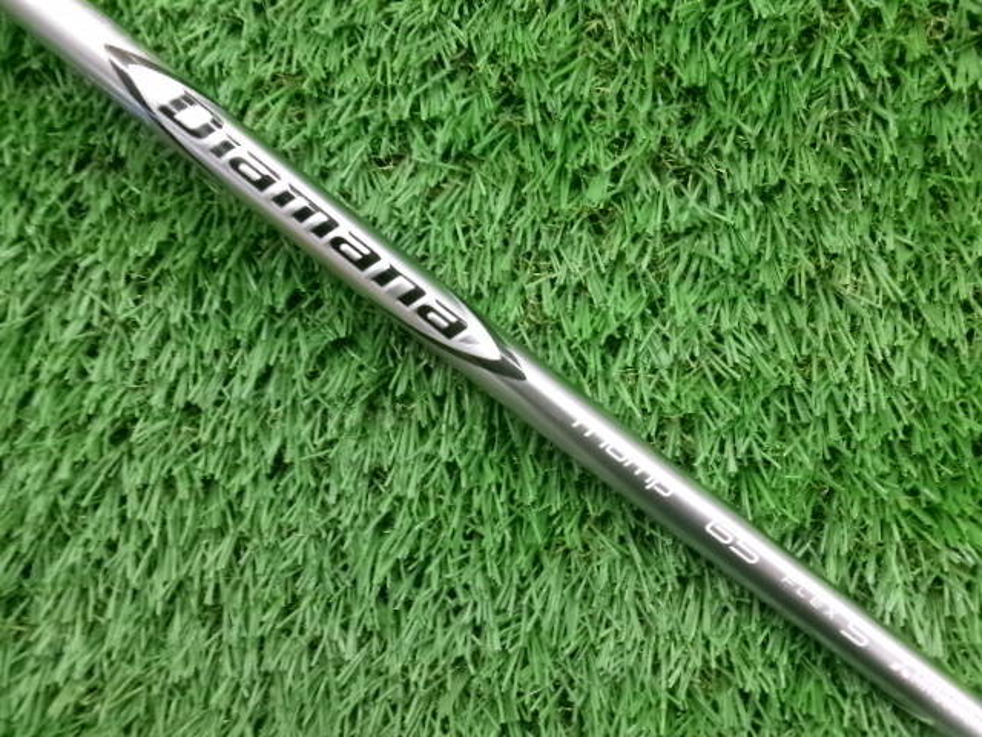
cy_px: 368
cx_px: 491
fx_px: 794
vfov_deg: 49.7
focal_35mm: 28
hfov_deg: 63.4
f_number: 3.9
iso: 800
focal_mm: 5.1
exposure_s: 1/34
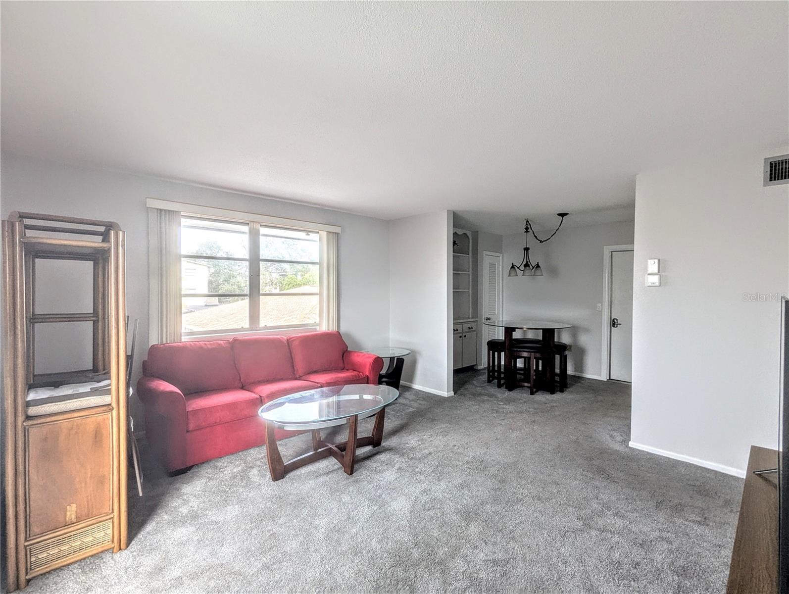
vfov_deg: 78.2
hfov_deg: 94.4
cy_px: 297
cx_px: 394
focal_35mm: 16
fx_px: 365
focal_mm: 2.35
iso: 61
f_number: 2.2
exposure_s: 1/197
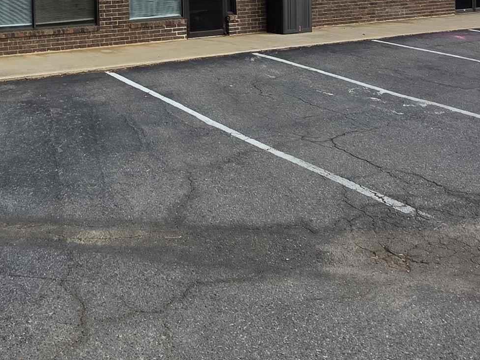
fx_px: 569
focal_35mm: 41
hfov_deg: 43.8
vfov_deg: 31.7
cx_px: 102
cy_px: -22
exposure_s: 1/1272
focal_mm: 2.2
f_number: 1.9
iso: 40
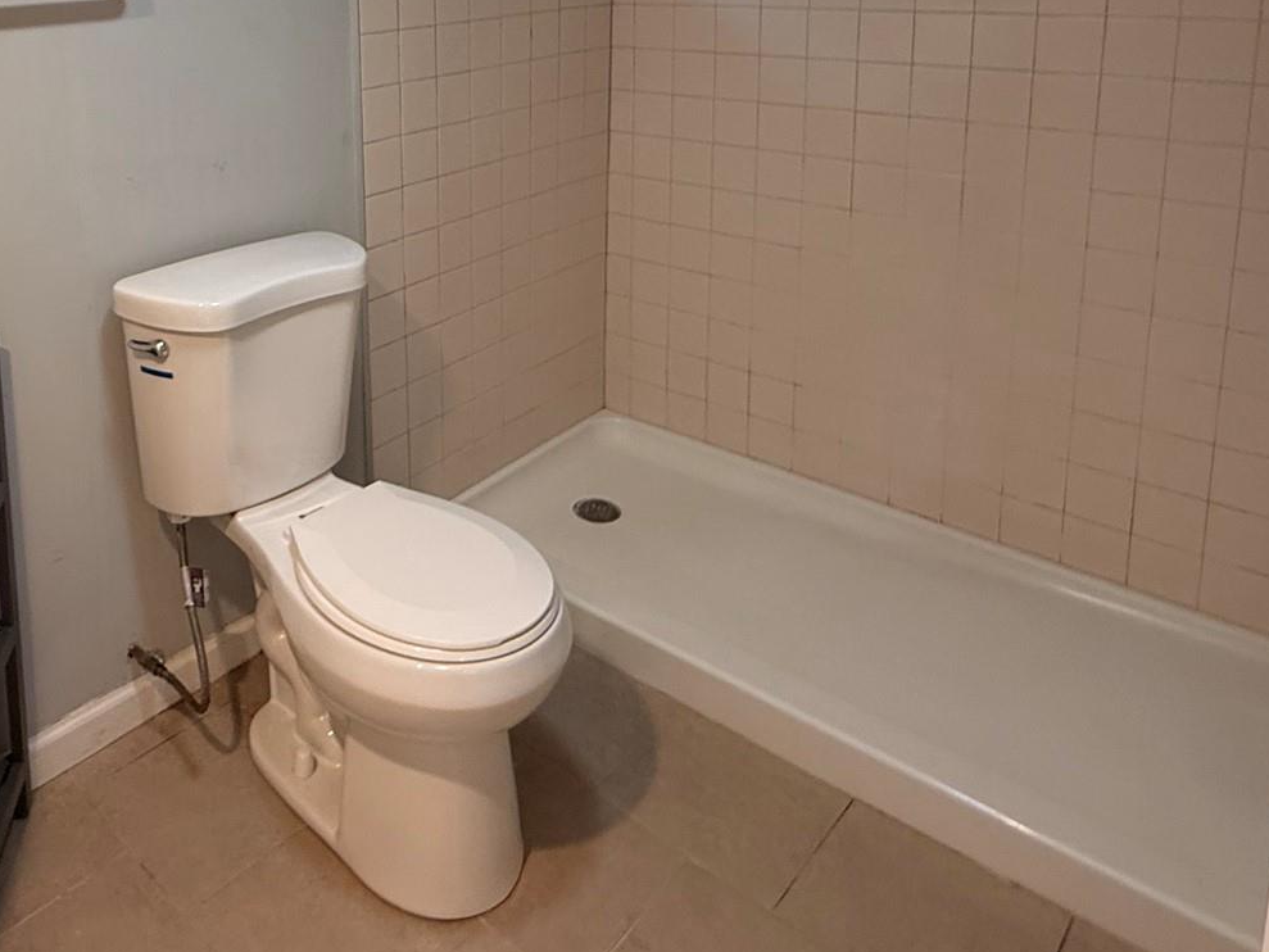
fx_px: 1063
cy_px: 108
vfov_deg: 44.2
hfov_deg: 59.6
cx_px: 384
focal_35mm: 29
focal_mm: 2.22
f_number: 2.2
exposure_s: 1/60
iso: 200
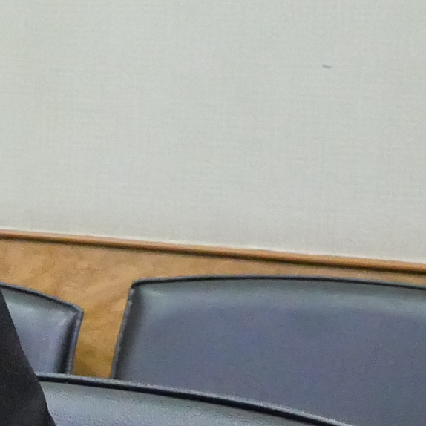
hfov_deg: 11.4
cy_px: 291
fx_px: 1838
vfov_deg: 13.2
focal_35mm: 132
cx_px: -523
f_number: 5
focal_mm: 12
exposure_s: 1/50
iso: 3200
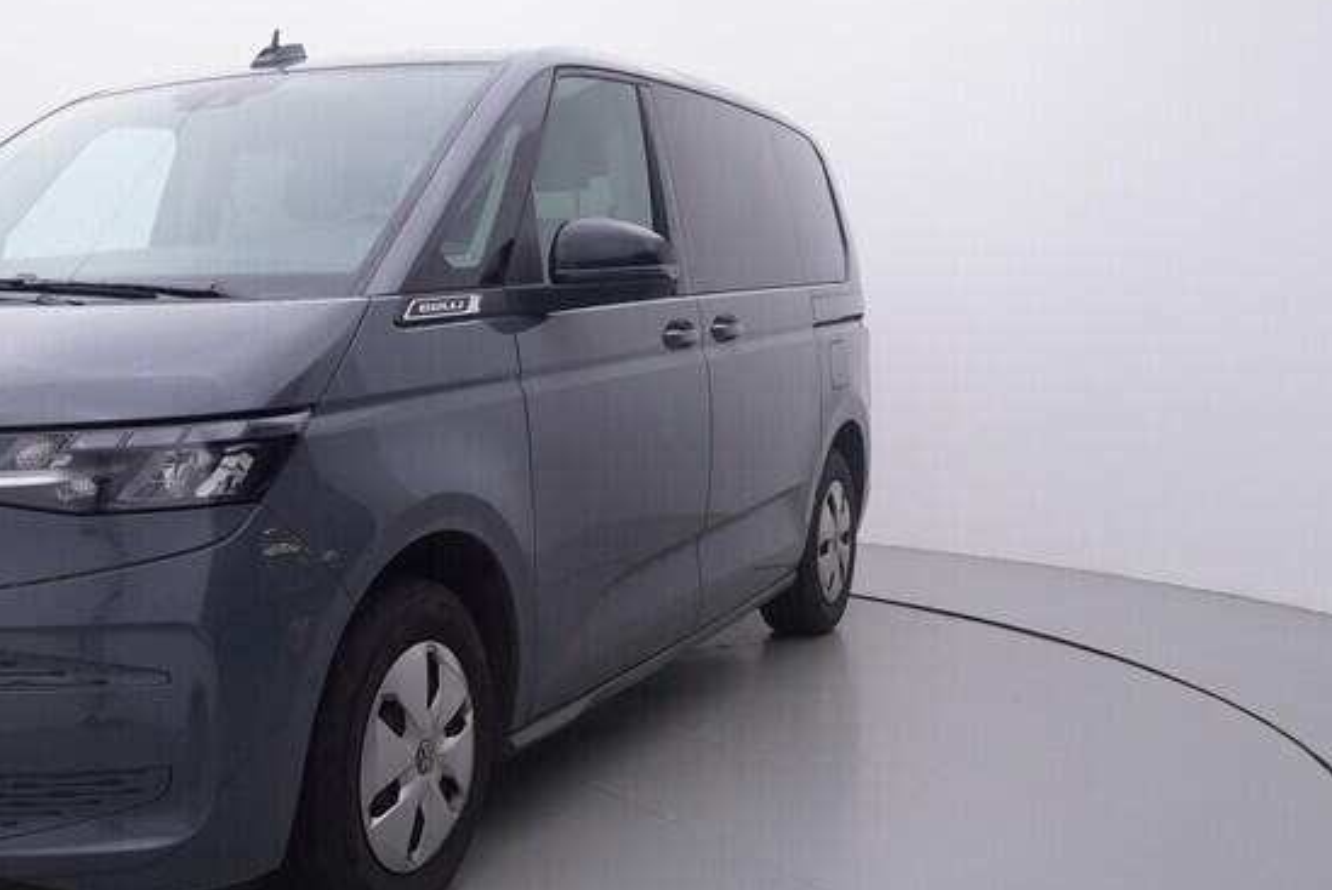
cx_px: 269
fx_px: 1553
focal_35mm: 42
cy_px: 485
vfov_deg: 32.0
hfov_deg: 44.2
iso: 200
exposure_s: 1/80
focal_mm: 15
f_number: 5
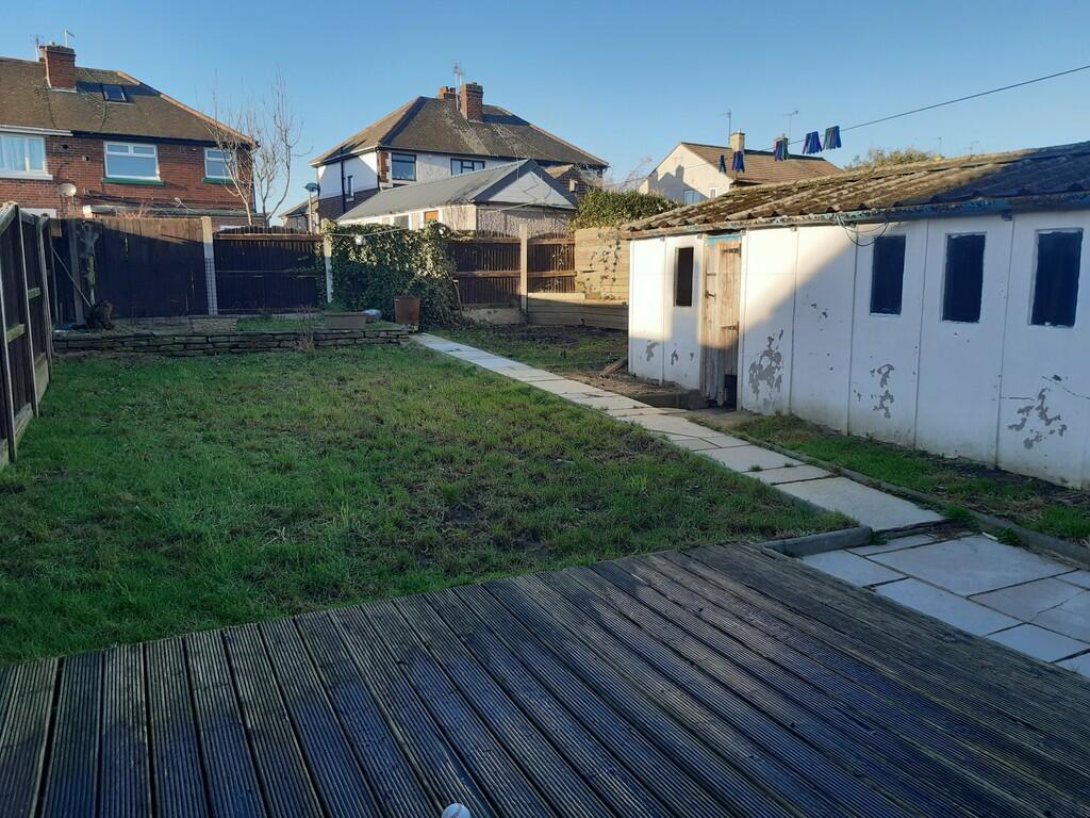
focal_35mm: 26
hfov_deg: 67.3
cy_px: 409
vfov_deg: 53.1
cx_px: 545
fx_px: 819
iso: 40
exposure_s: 1/429
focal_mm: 3.92
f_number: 1.7
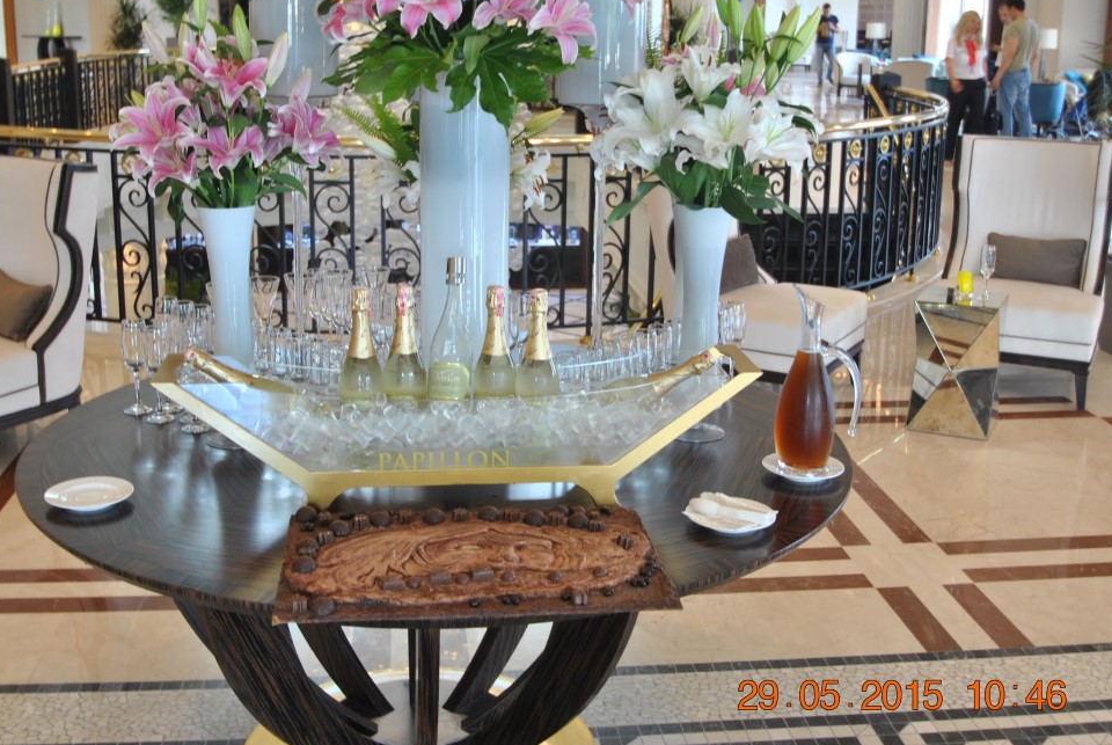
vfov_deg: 31.2
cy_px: 317
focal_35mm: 43
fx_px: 1330
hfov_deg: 45.4
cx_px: 529
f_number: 4.5
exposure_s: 1/30
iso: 220
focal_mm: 24
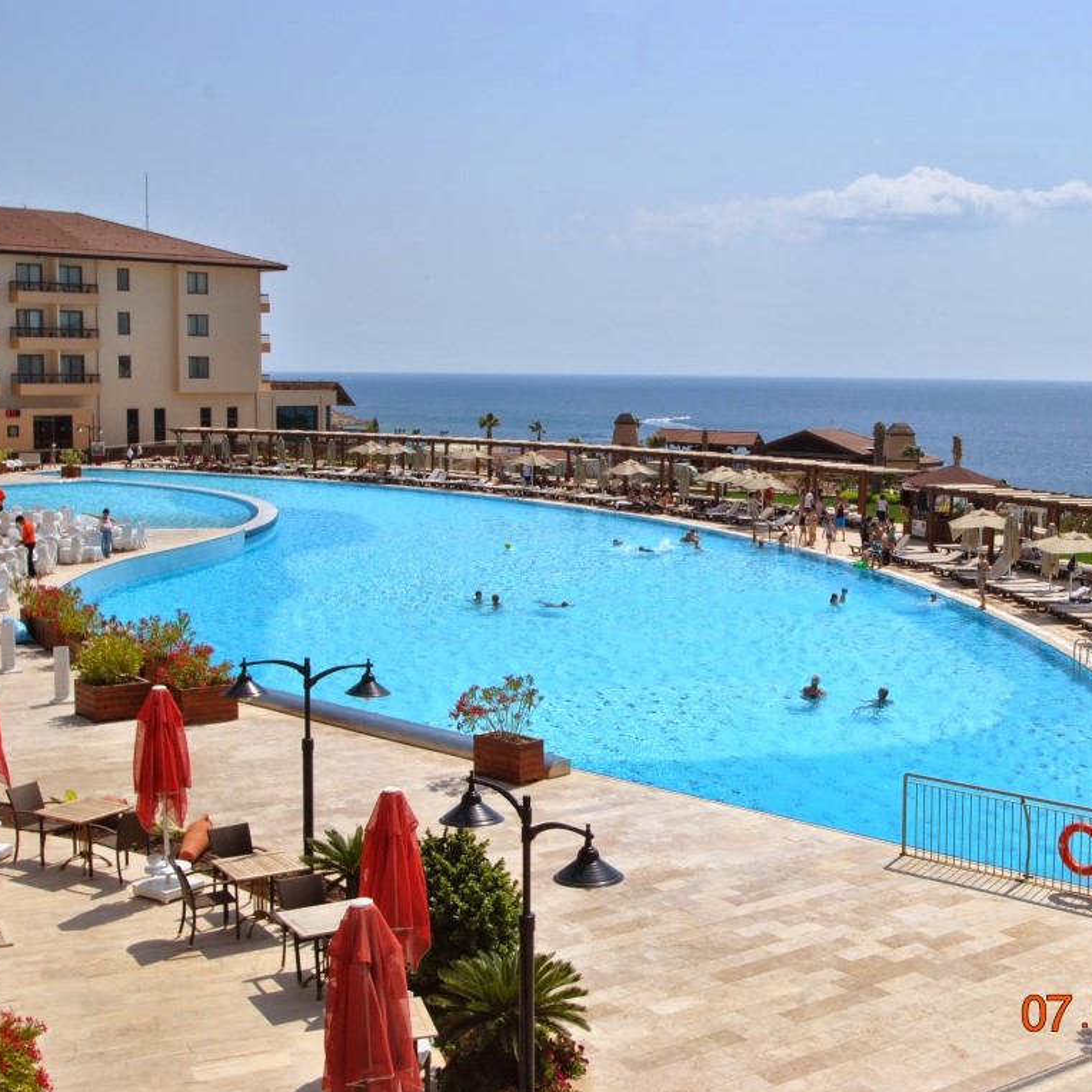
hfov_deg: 36.3
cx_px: 764
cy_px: 547
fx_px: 1642
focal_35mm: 46
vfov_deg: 36.8
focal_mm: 24
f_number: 9
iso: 100
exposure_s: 1/320
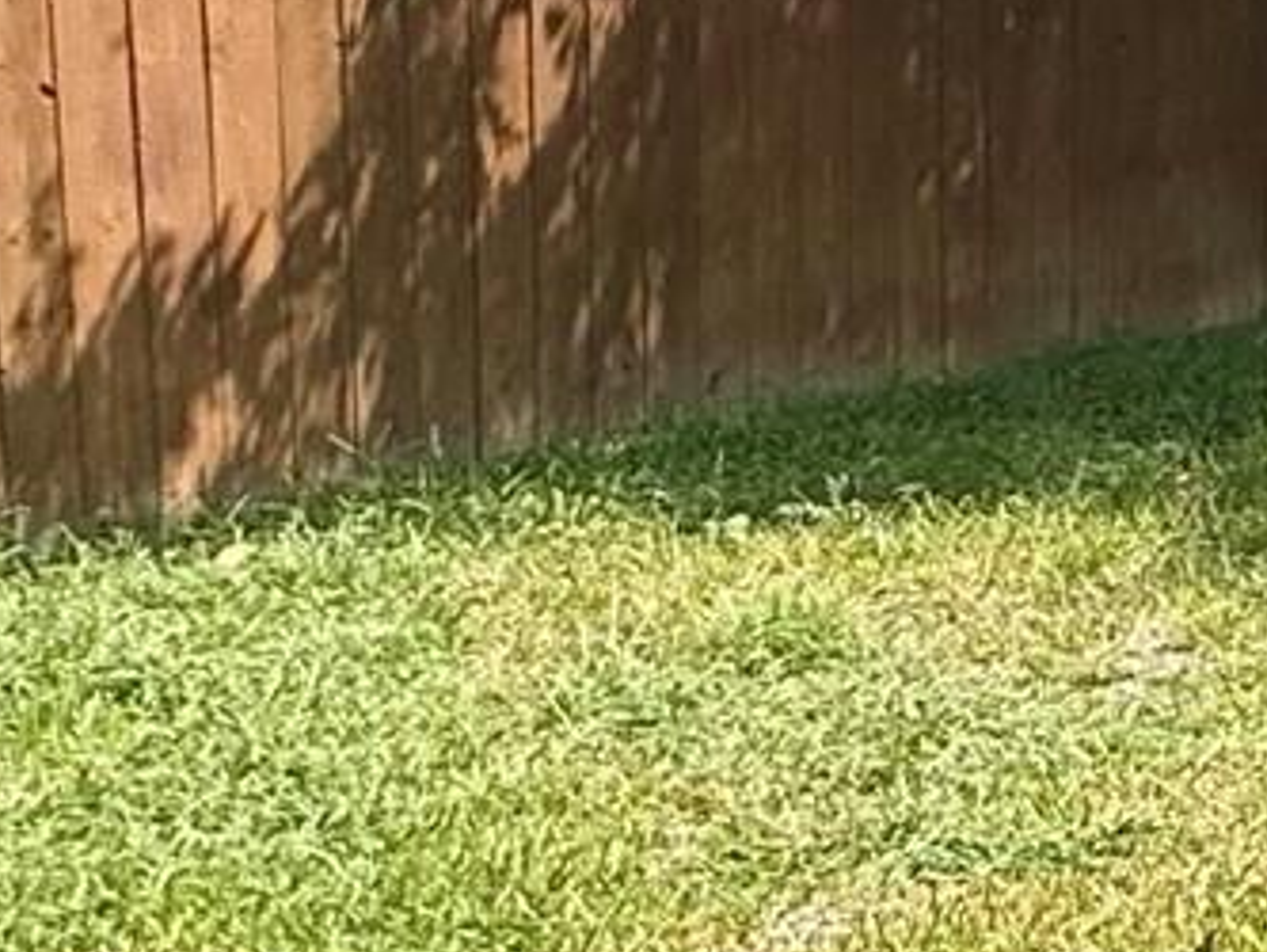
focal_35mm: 86
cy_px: 34
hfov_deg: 14.1
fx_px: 3149
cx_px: 3166
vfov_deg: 16.9
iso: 64
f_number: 2.2
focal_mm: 2.22
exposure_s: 1/955
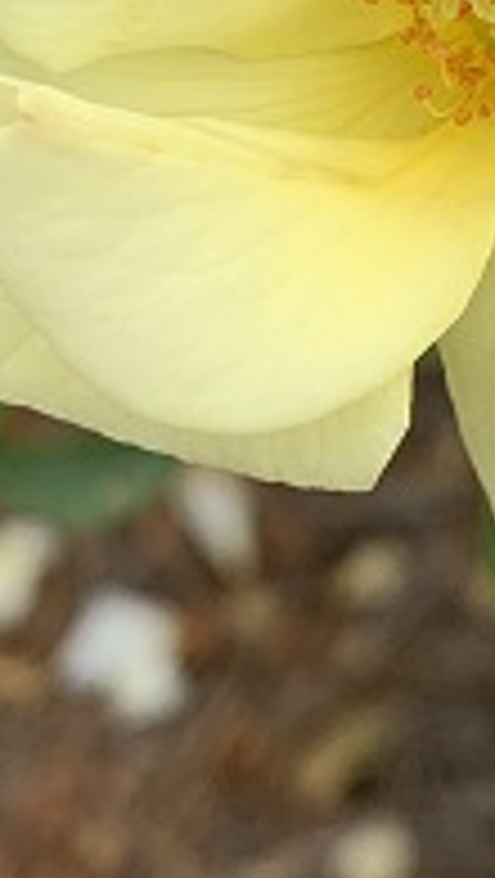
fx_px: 2701
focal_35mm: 116
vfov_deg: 18.2
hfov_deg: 10.4
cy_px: 99
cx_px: 432
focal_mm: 4.25
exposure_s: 1/815
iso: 25
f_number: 1.8
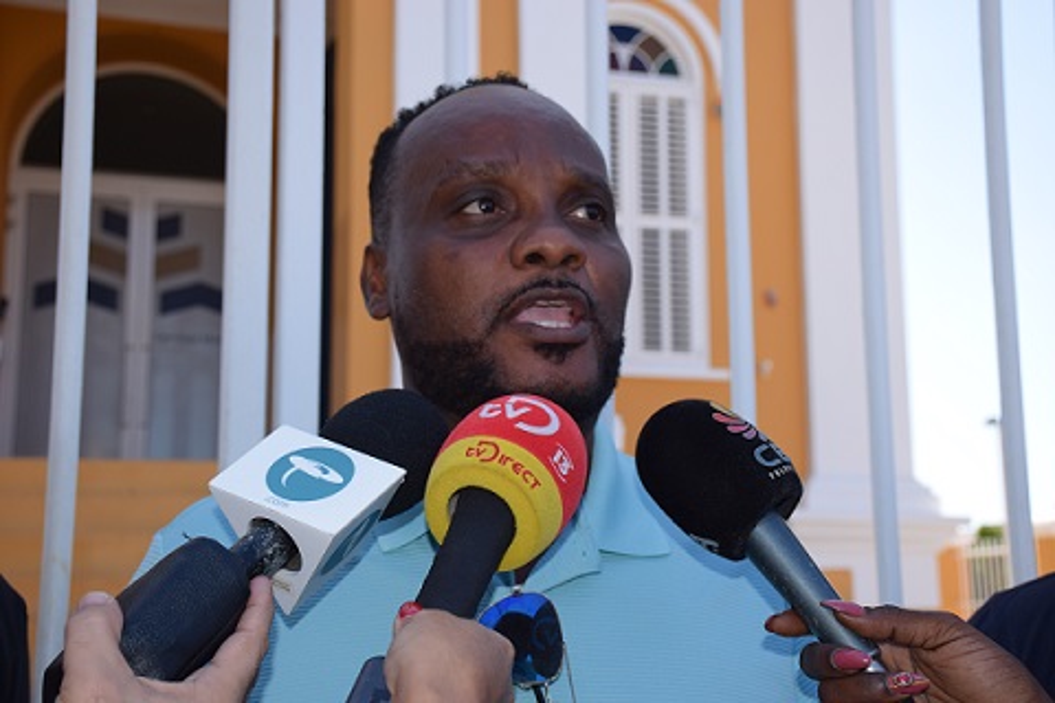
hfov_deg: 37.9
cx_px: 528
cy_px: 352
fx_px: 1538
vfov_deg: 25.8
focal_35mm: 52
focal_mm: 35
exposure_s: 1/200
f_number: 7.1
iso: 100
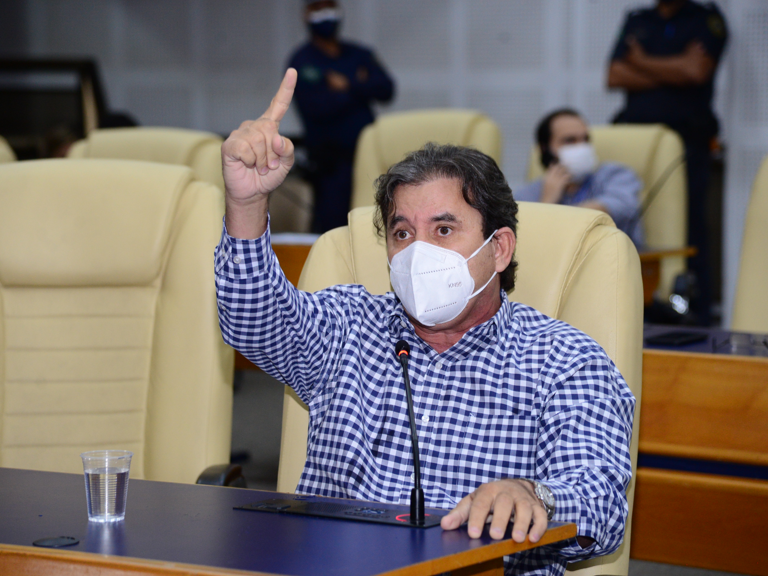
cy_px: 288
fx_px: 2884
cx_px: 399
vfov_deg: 11.4
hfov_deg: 15.2
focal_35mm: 130
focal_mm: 120
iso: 2000
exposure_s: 1/125
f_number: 4
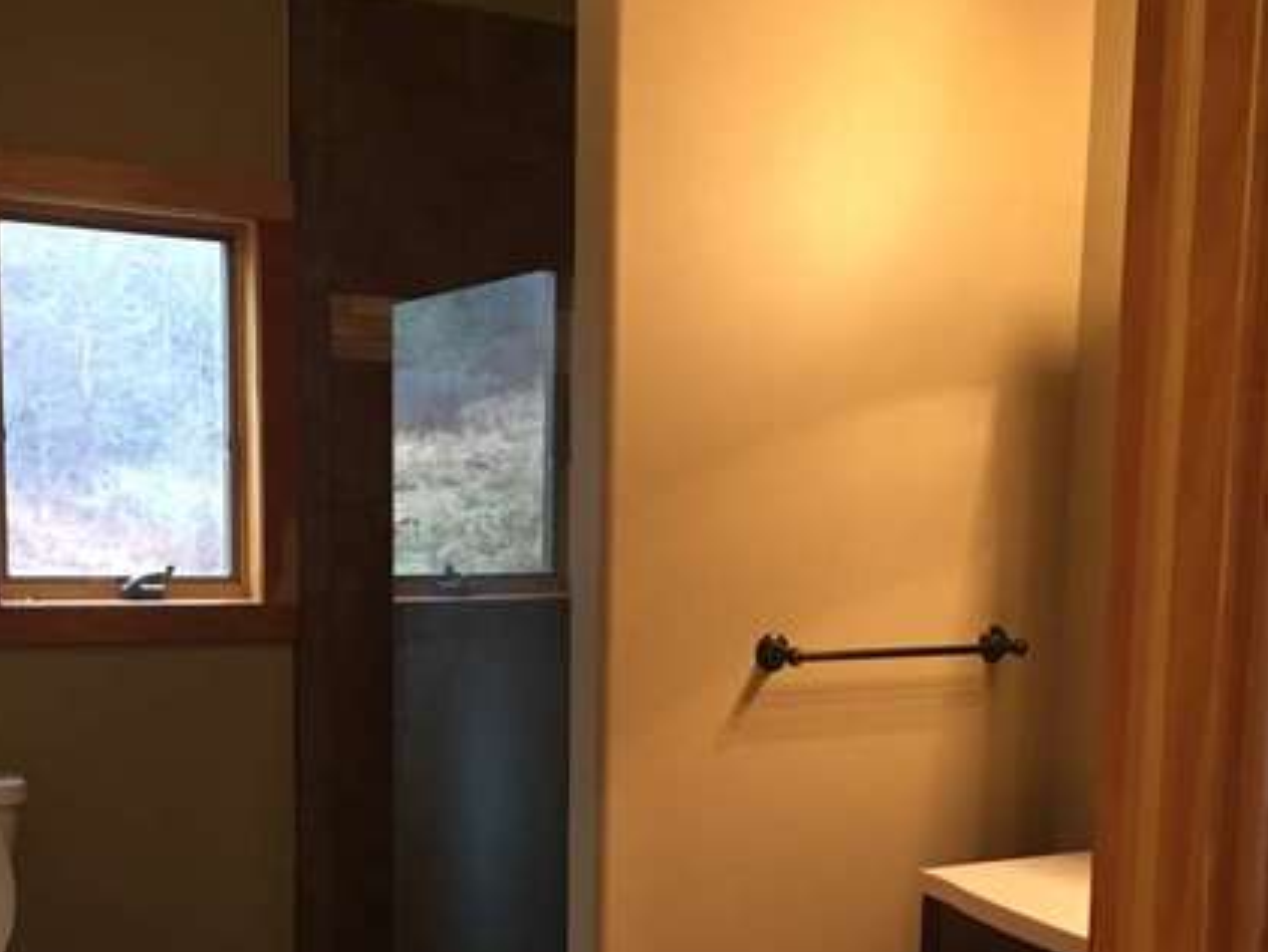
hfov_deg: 40.4
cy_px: 711
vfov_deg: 30.4
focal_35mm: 47
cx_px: 670
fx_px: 1722
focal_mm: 4.15
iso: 64
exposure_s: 1/15
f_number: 2.2
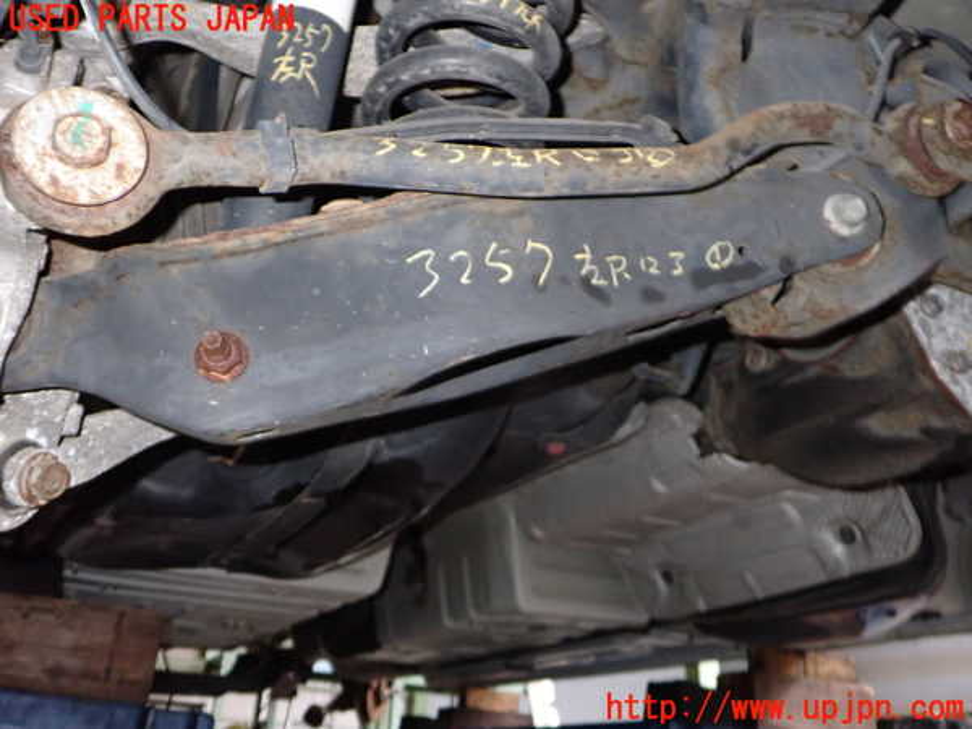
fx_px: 842
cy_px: 364
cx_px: 486
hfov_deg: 60.0
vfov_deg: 46.8
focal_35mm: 30
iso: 800
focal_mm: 5.4
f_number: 6.3
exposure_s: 1/30
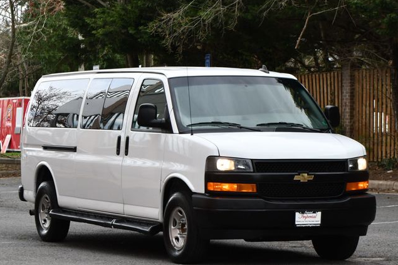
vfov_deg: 12.9
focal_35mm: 106
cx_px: 198
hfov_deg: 19.3
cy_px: 132
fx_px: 1172
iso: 400
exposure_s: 1/250
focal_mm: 70
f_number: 5.6
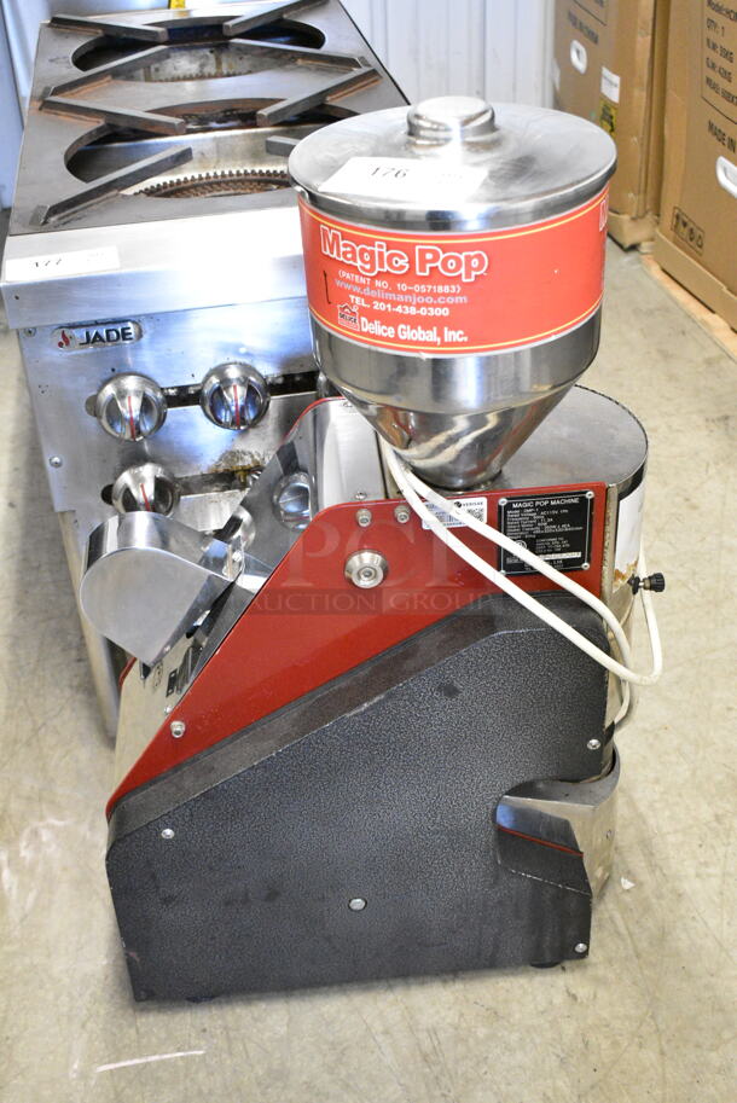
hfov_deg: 30.9
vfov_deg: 44.9
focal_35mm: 44
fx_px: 1334
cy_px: 552
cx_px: 368
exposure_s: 1/160
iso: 6400
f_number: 6.3
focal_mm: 29
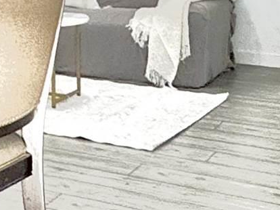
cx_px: -259
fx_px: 841
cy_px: -130
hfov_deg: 15.5
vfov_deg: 13.2
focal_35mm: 104
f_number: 2.2
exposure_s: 1/120
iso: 200
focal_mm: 2.22
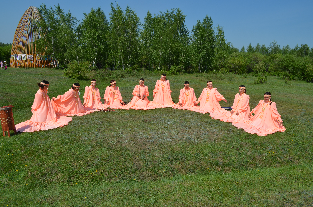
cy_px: 104
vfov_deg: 47.7
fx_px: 234
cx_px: 156
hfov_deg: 67.5
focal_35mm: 27
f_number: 10
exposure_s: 1/400
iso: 100
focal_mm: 18
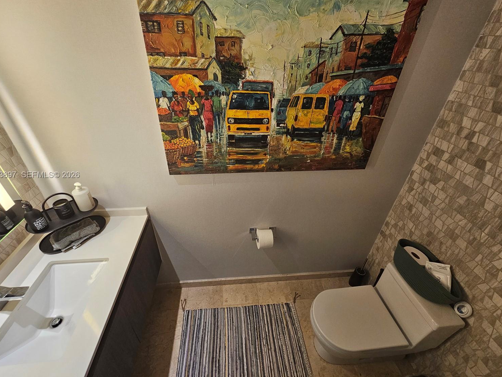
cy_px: 175
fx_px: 203
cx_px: 245
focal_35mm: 14
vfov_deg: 85.5
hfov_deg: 102.0
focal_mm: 2.2
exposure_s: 1/60
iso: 160
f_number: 2.2
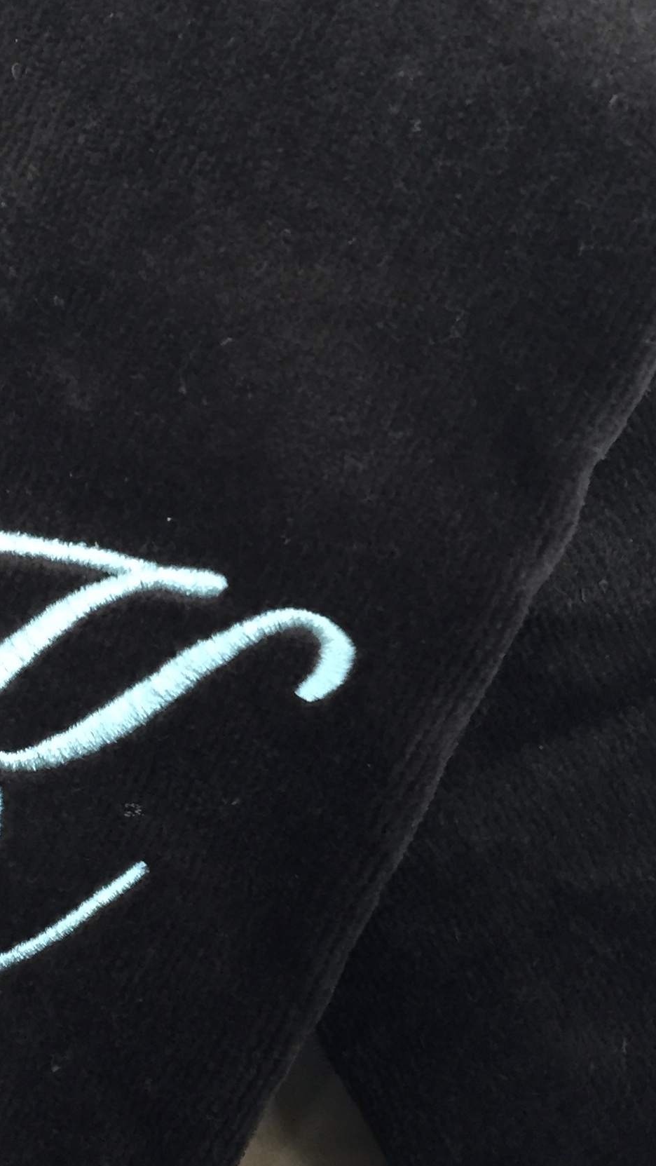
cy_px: 560
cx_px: 240
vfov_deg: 33.8
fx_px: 1916
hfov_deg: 19.4
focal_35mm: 62
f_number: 2.2
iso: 125
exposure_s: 1/30
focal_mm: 4.15
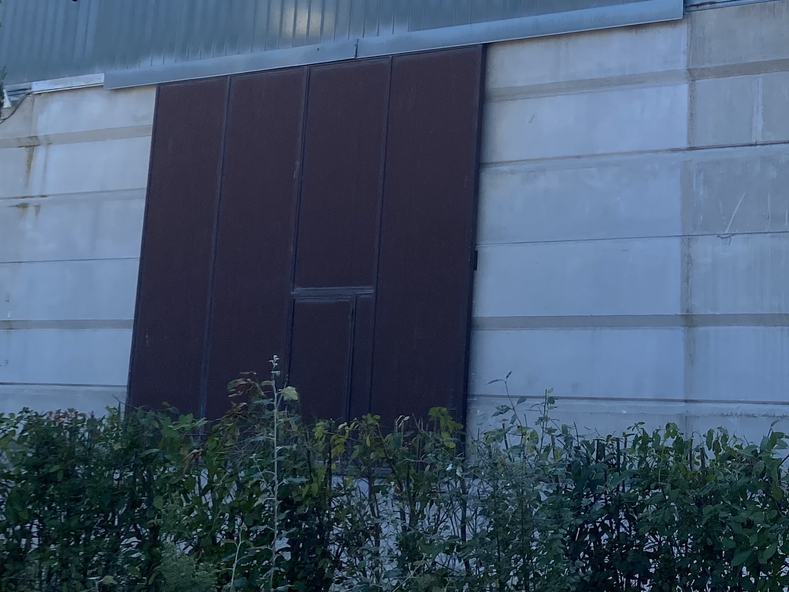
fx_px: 1459
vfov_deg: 22.1
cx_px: 846
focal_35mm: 64
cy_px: 3
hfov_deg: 27.9
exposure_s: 1/1808
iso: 32
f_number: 1.8
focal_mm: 4.25
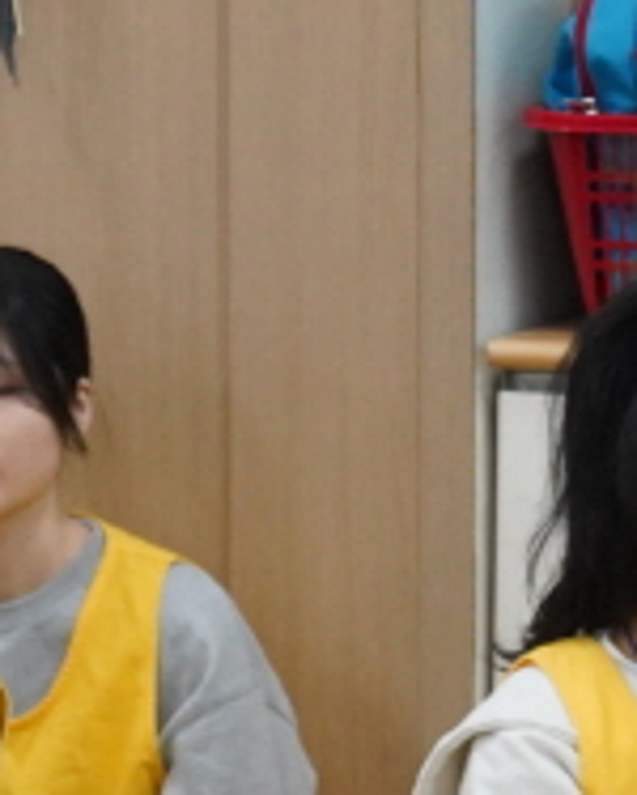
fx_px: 7223
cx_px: -208
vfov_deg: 6.2
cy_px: 1252
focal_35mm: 307
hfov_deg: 5.0
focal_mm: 49
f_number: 5.6
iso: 2500
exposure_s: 1/125
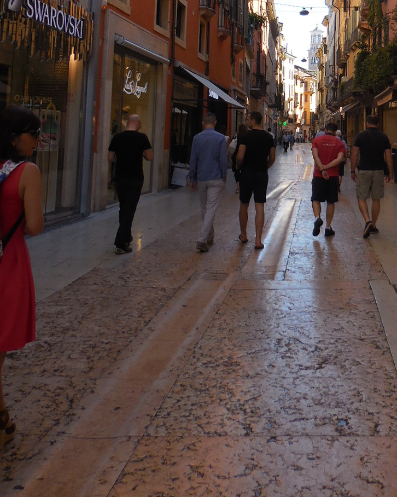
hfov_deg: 33.8
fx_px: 632
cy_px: 60
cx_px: 323
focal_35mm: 43
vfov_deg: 40.1
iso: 125
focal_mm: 4.5
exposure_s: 1/400
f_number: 3.3
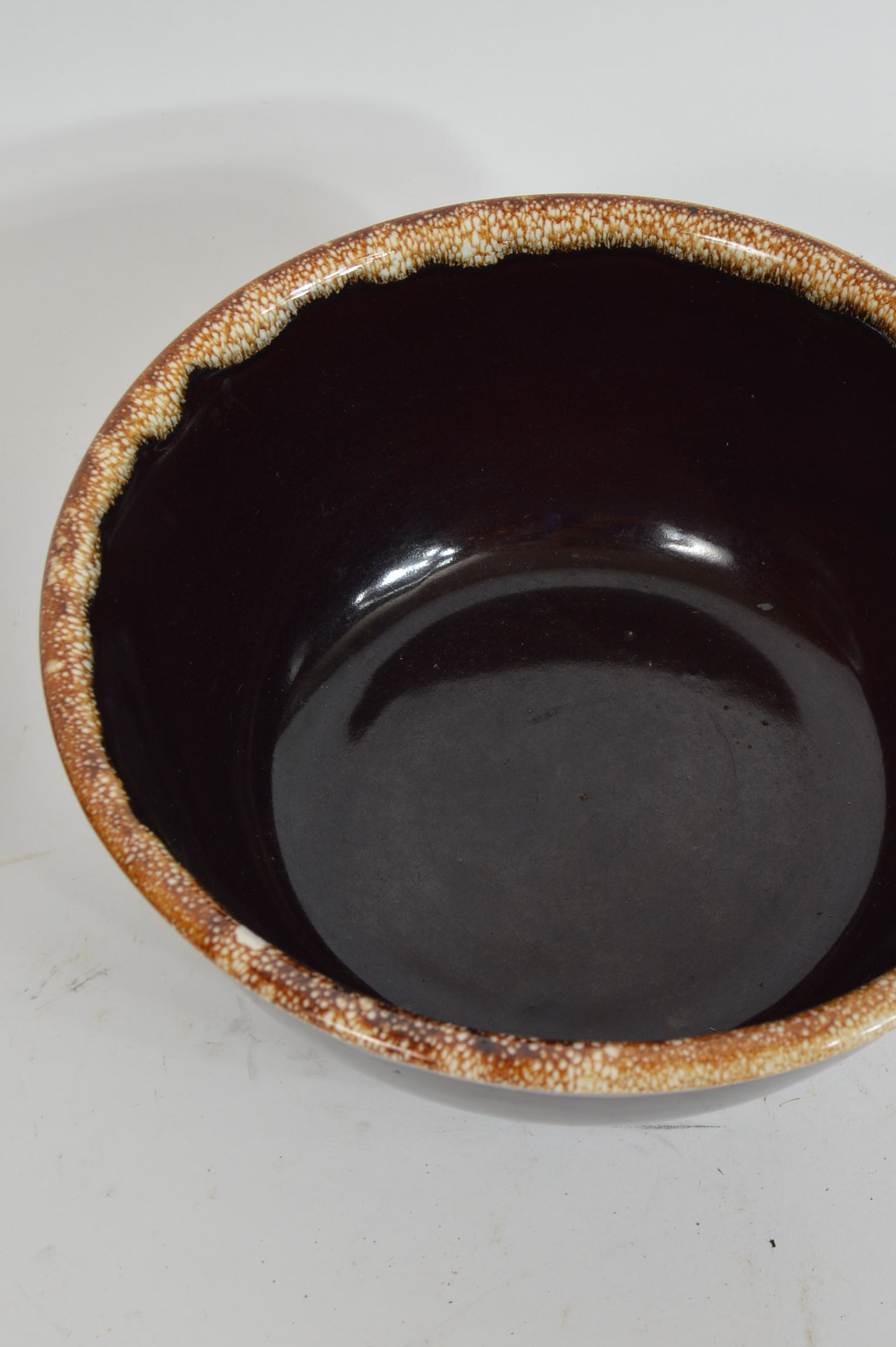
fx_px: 2318
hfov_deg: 21.8
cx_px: 586
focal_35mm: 62
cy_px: 798
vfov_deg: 32.3
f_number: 9
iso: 100
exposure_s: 1/80
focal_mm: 30
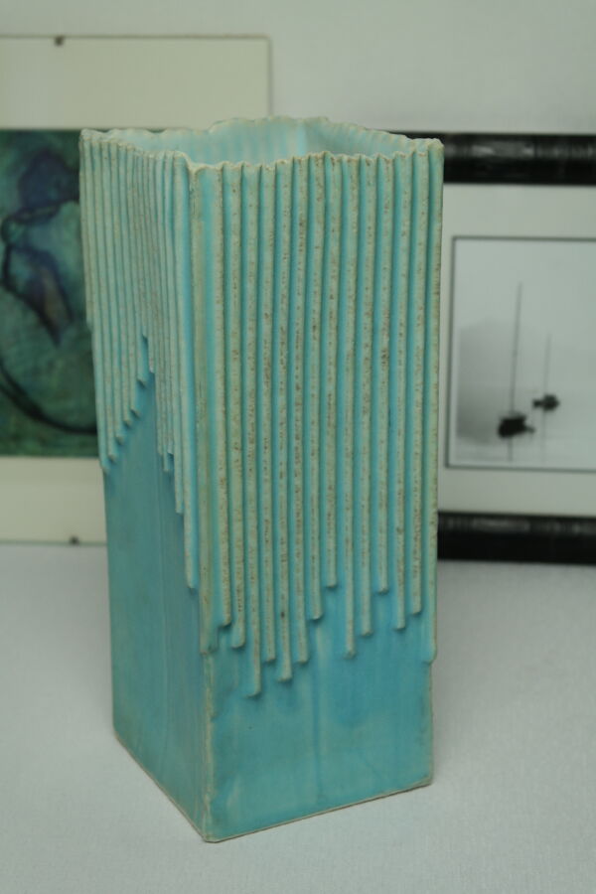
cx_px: 298
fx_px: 1713
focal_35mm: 69
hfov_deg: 19.7
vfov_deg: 29.2
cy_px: 447
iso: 200
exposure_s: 1/30
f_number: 5.6
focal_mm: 45
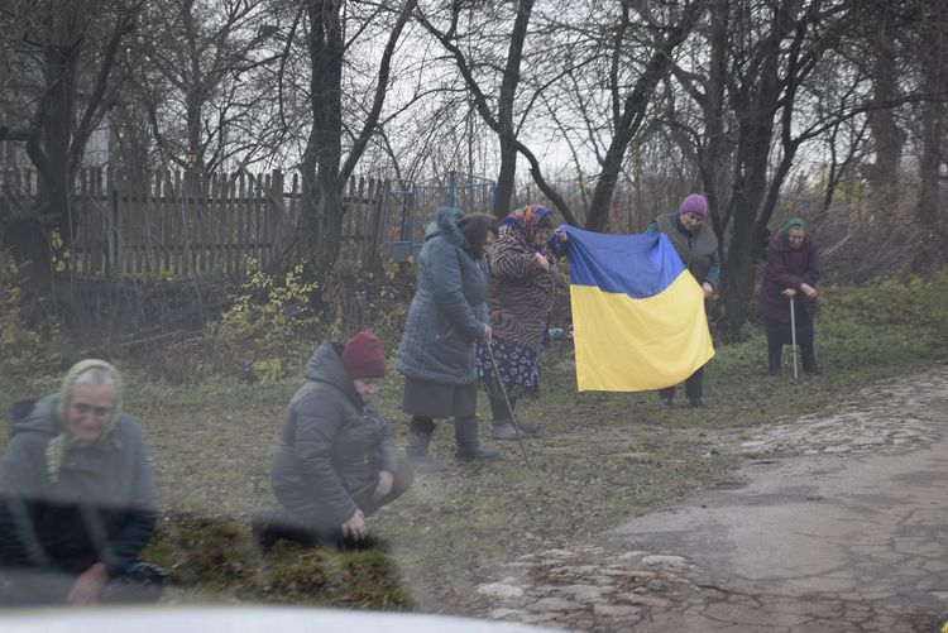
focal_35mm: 69
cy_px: 316
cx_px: 474
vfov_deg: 19.8
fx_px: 1818
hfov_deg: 29.2
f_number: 6.3
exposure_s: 1/125
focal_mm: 46
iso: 400
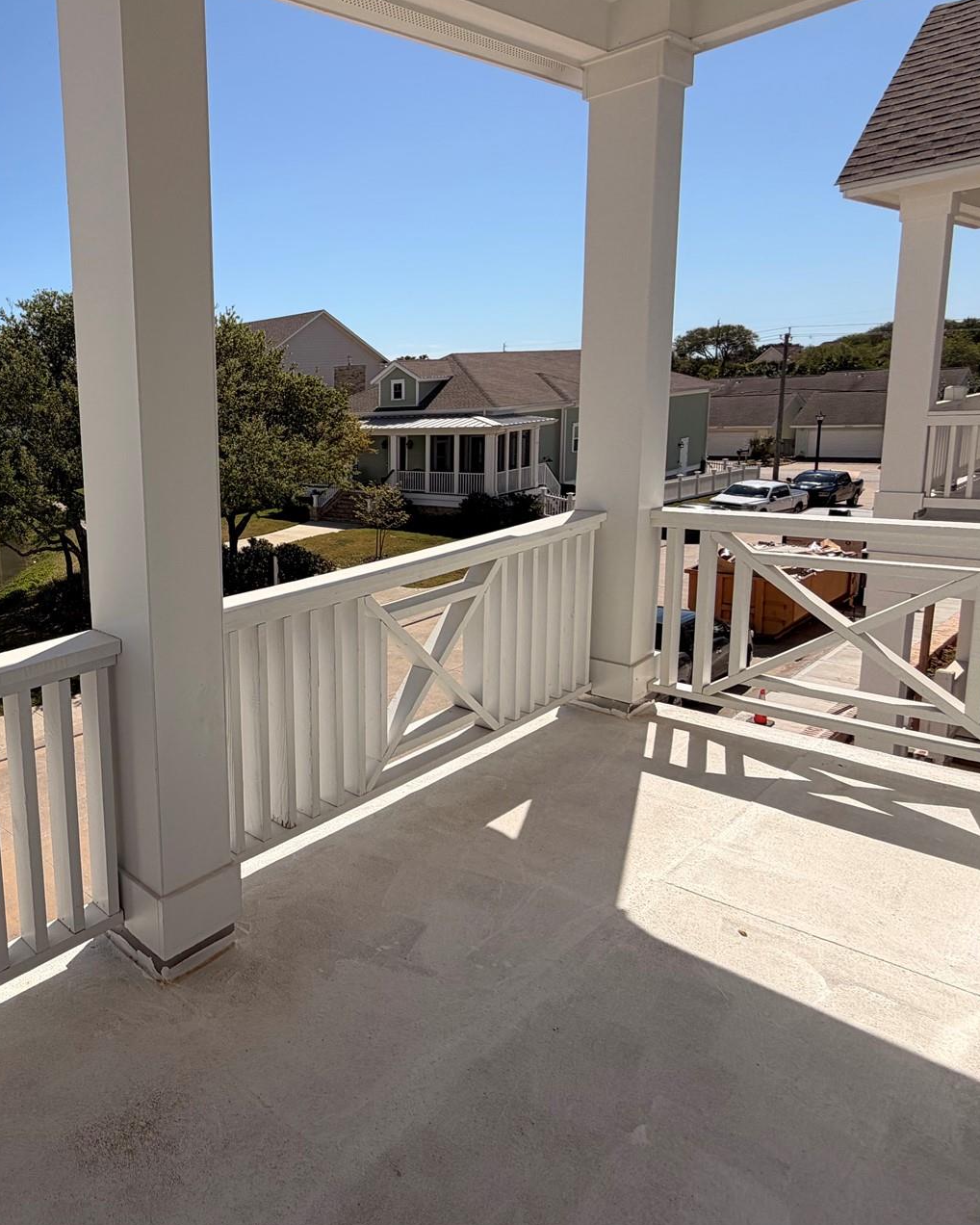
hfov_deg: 53.1
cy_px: 530
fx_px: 797
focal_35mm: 22
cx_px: 52
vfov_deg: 74.7
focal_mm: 2.22
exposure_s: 1/1368
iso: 20
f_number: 2.2
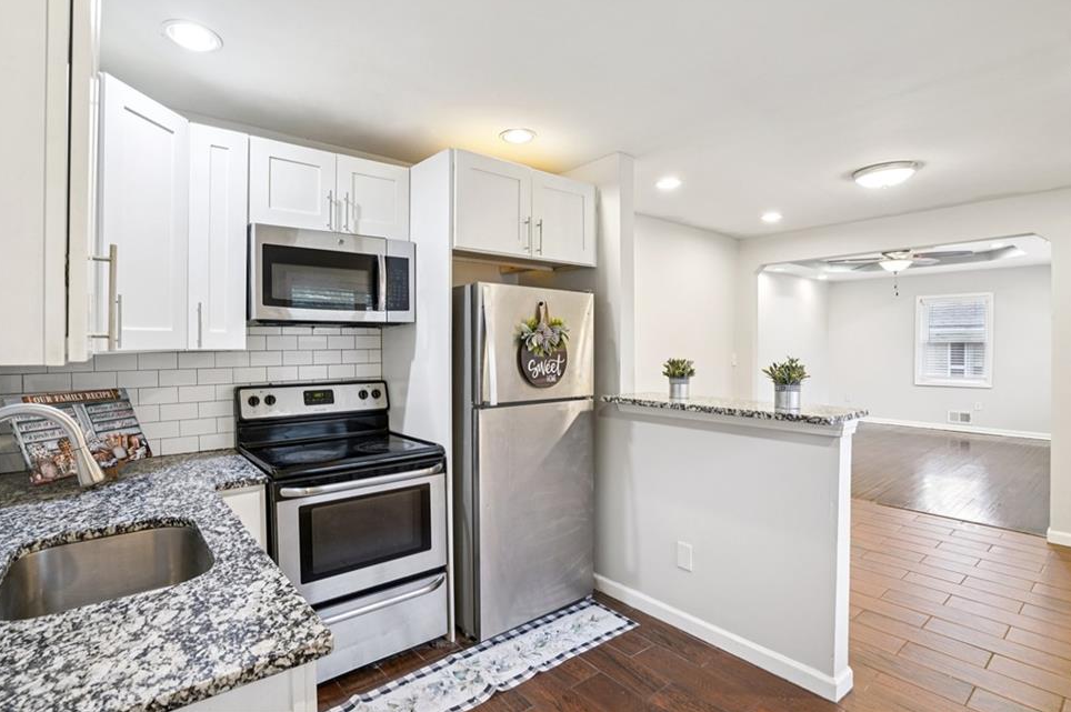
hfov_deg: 93.2
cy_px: 336
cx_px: 509
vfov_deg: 70.3
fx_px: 505
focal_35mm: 17
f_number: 9
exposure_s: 1/3.33
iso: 400
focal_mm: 16
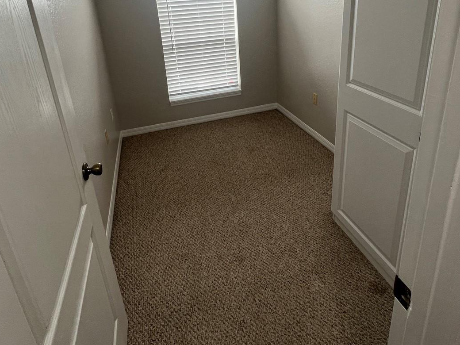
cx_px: 228
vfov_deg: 62.2
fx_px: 266
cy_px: 86
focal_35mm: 20
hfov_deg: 81.7
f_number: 1.8
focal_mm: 1.57
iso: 80
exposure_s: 1/120
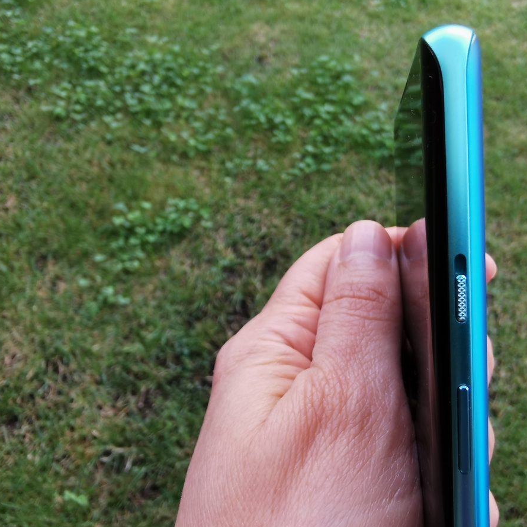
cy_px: 265
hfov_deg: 51.8
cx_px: 339
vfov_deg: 52.5
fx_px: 534
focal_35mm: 31
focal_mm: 2.35
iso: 64
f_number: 2.2
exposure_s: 1/50
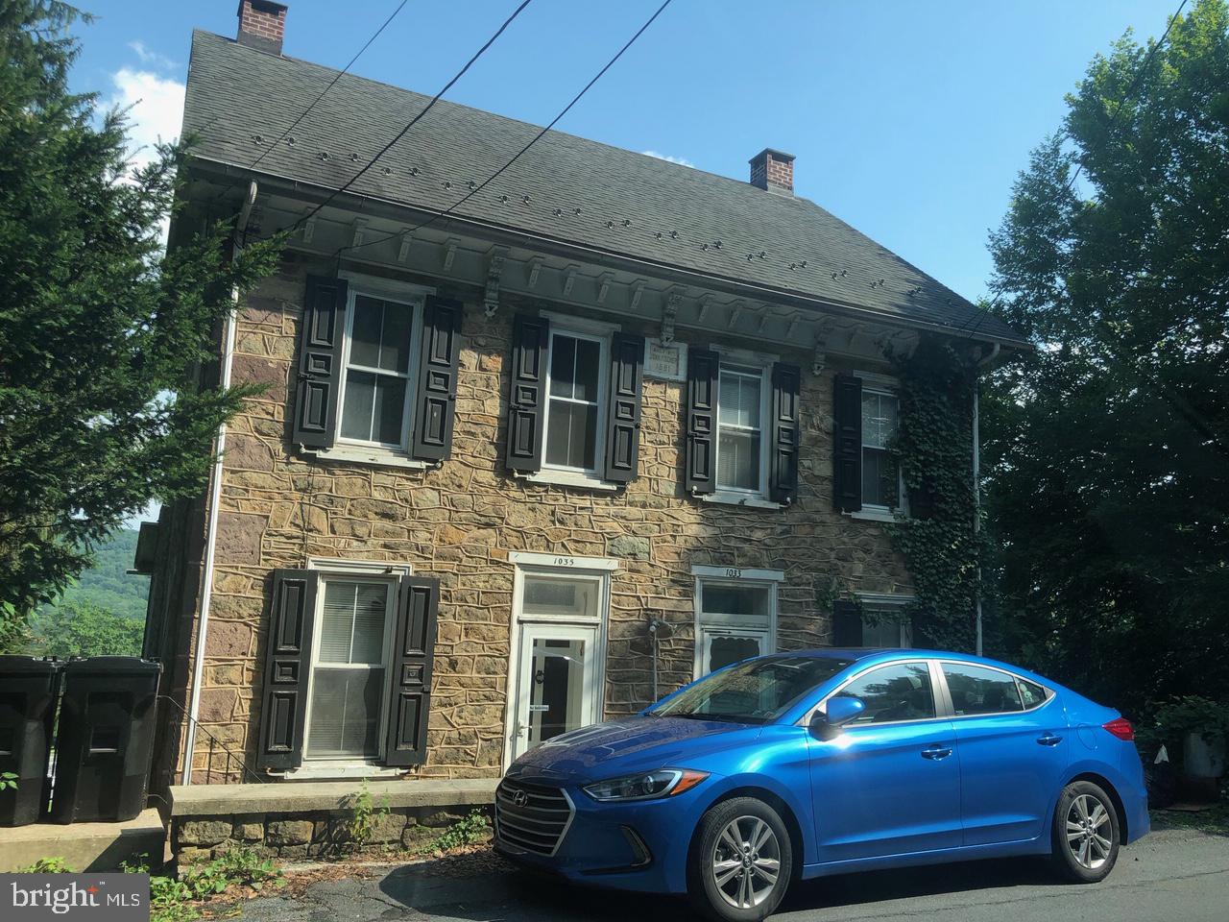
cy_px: 461
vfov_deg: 49.7
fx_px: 994
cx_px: 614
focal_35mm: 28
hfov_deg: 63.4
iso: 20
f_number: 1.8
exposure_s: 1/676
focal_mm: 4
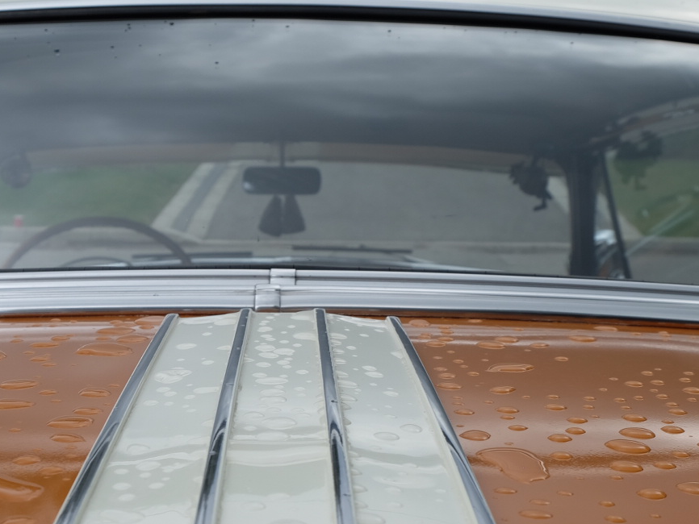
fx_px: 1394
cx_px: 285
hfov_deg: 28.1
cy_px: 318
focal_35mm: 69
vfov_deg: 21.3
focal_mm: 23.3
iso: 200
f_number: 7.1
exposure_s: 1/180
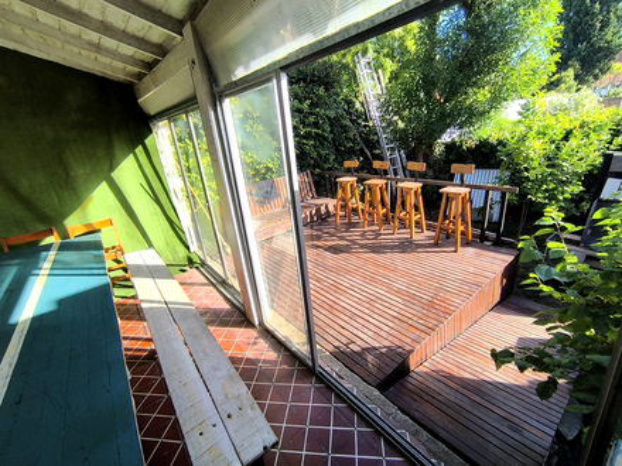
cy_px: 233
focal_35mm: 16
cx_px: 311
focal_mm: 1.65
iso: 50
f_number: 2.2
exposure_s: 1/401
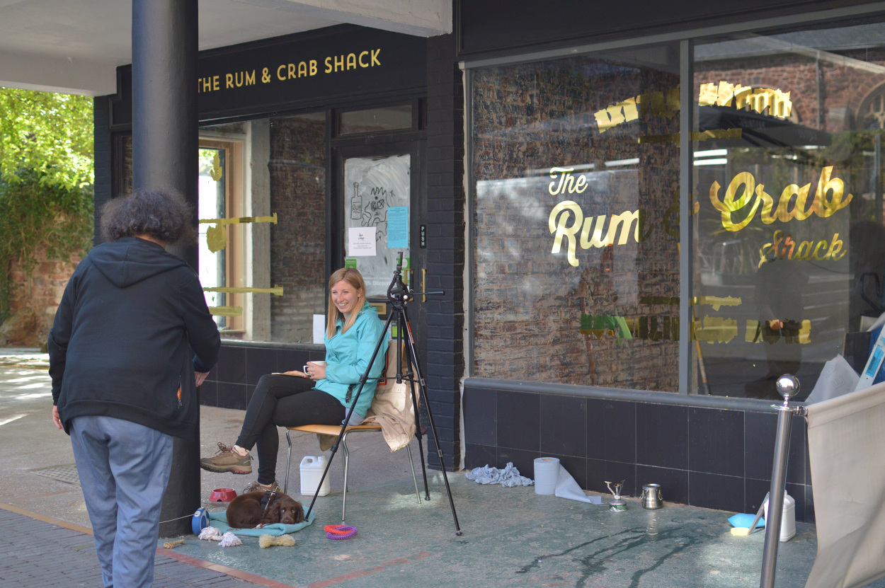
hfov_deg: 37.9
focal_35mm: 52
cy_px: 294
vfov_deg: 25.7
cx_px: 442
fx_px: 1289
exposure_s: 1/1000
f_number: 2.5
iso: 800
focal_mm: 35
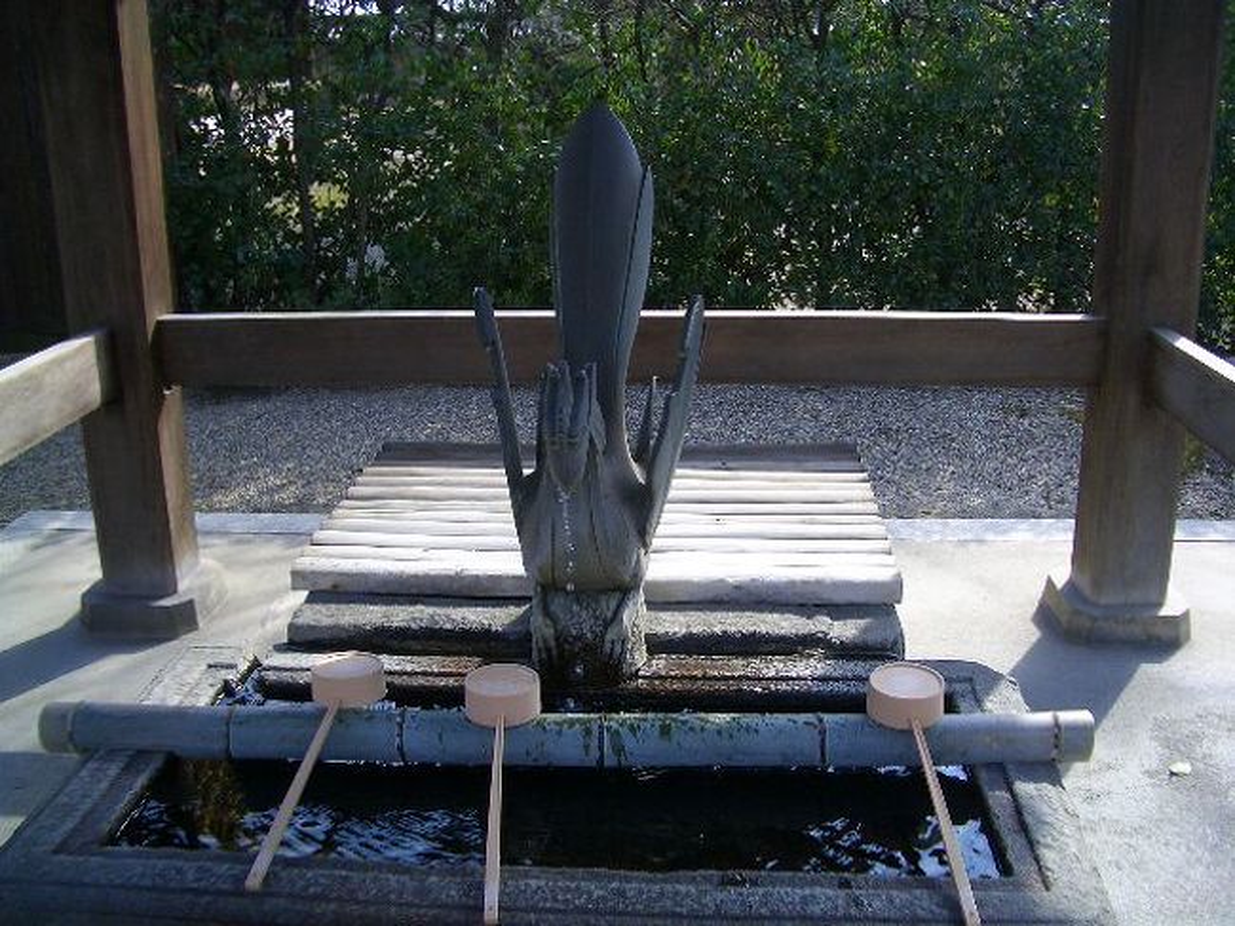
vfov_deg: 40.7
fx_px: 1248
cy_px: 463
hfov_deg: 52.6
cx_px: 618
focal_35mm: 35
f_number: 2.6
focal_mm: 5.8
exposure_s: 1/500
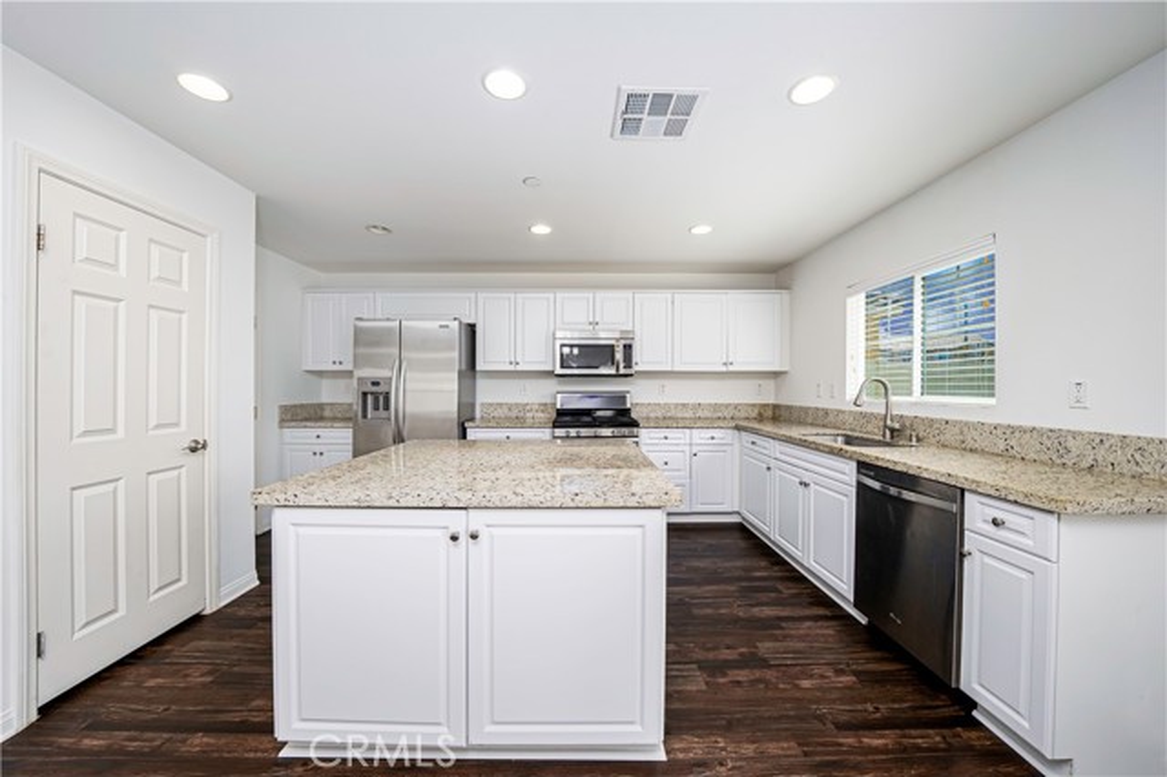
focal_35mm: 12
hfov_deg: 112.6
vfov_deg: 89.9
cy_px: 388
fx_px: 389
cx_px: 584
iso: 200
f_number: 6.3
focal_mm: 12
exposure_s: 1/200
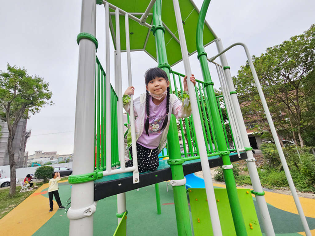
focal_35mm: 13
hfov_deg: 106.2
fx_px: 118
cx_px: 158
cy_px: 118
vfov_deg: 89.9
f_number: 2.2
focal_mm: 2.2
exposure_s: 1/207
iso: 125
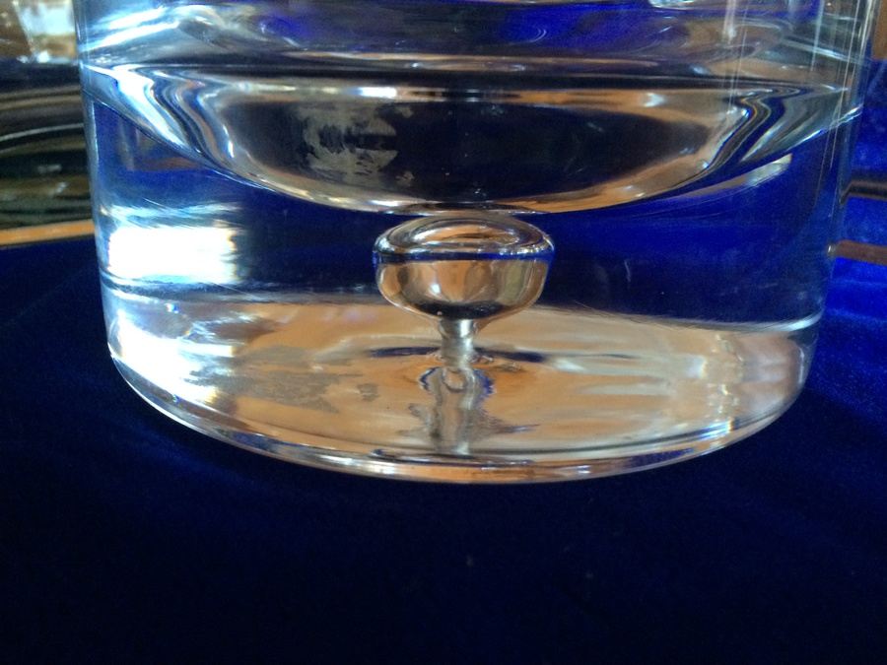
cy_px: 332
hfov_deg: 60.0
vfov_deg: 46.8
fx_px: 769
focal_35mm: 30
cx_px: 444
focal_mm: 4.12
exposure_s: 1/20
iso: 320
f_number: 2.2
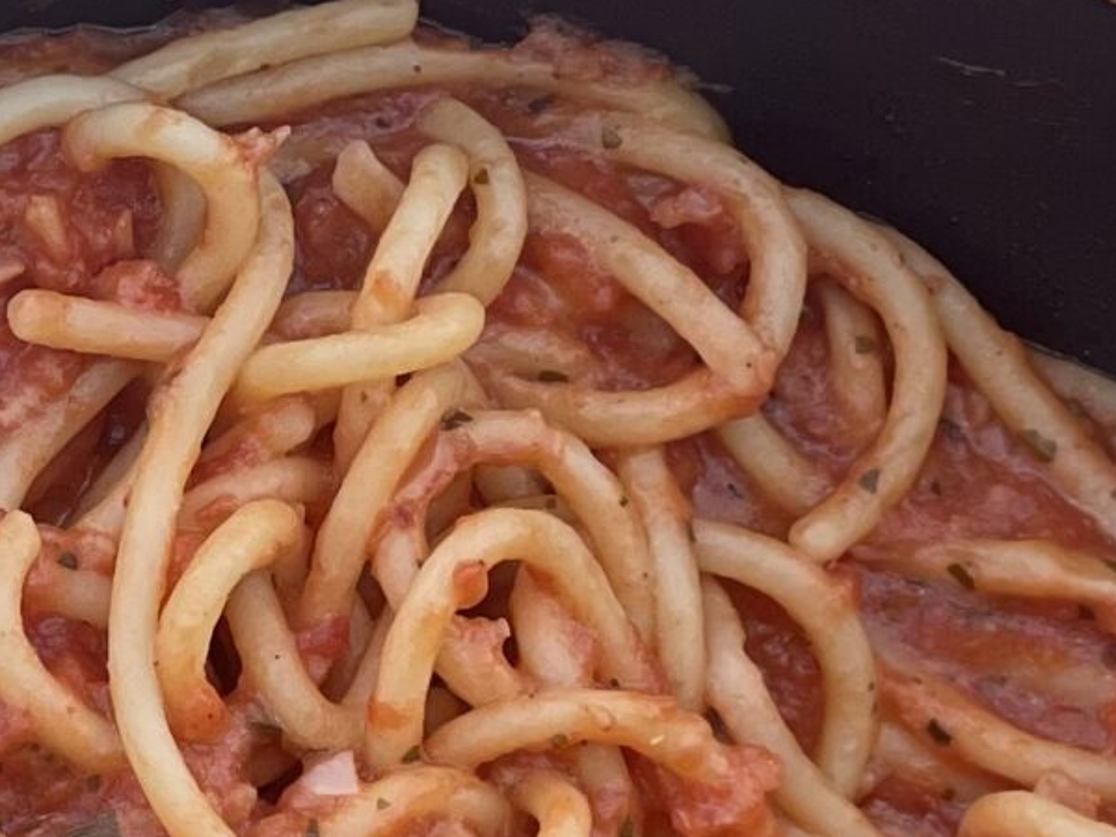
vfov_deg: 6.5
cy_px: 1568
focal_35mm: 222
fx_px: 7157
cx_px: -394
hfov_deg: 8.8
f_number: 2
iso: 32
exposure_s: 1/475
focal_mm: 6
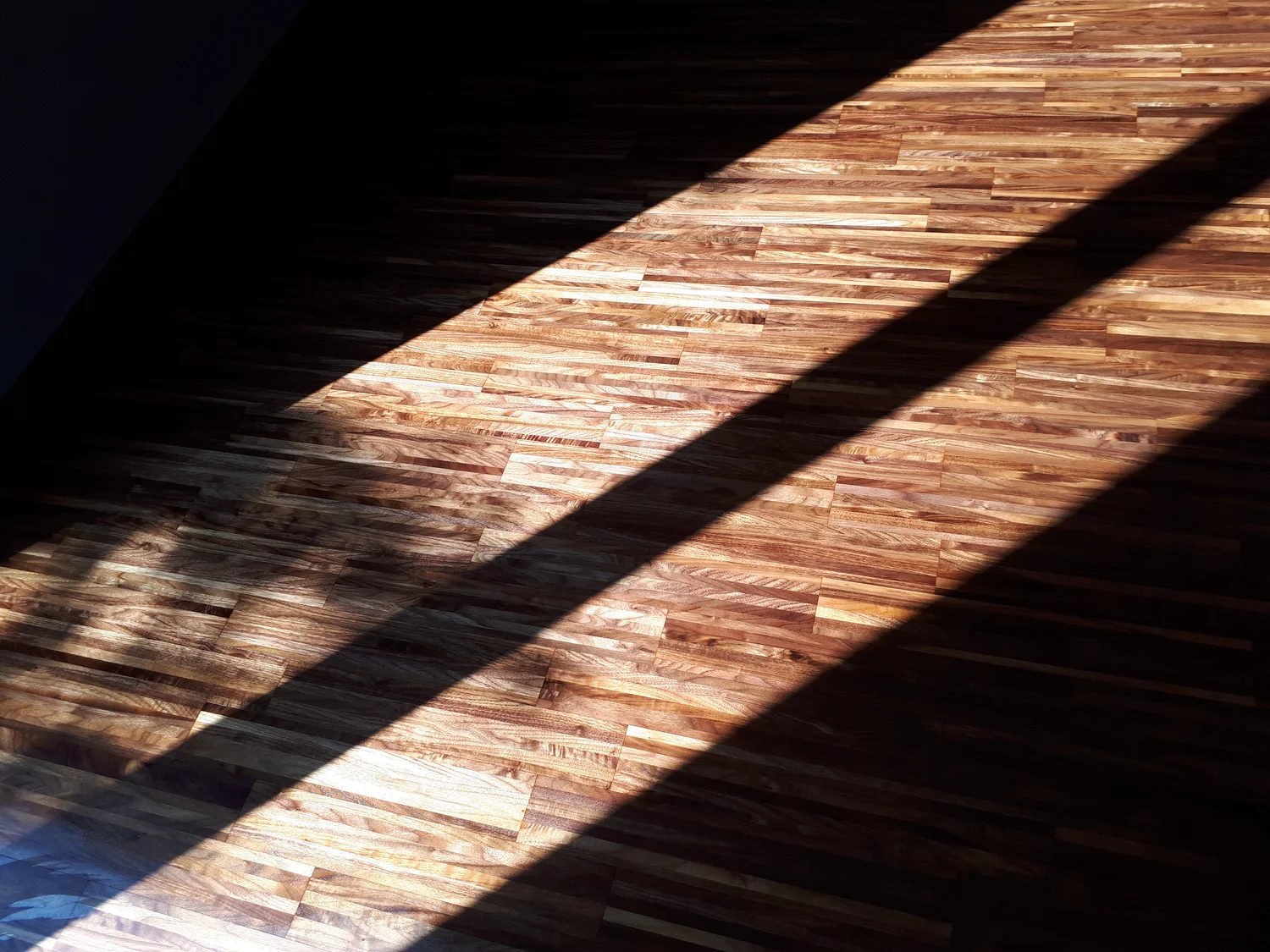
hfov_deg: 65.3
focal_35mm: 27
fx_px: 991
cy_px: 476
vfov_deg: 51.4
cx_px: 635
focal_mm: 3.6
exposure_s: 1/175
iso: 40
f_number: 1.9
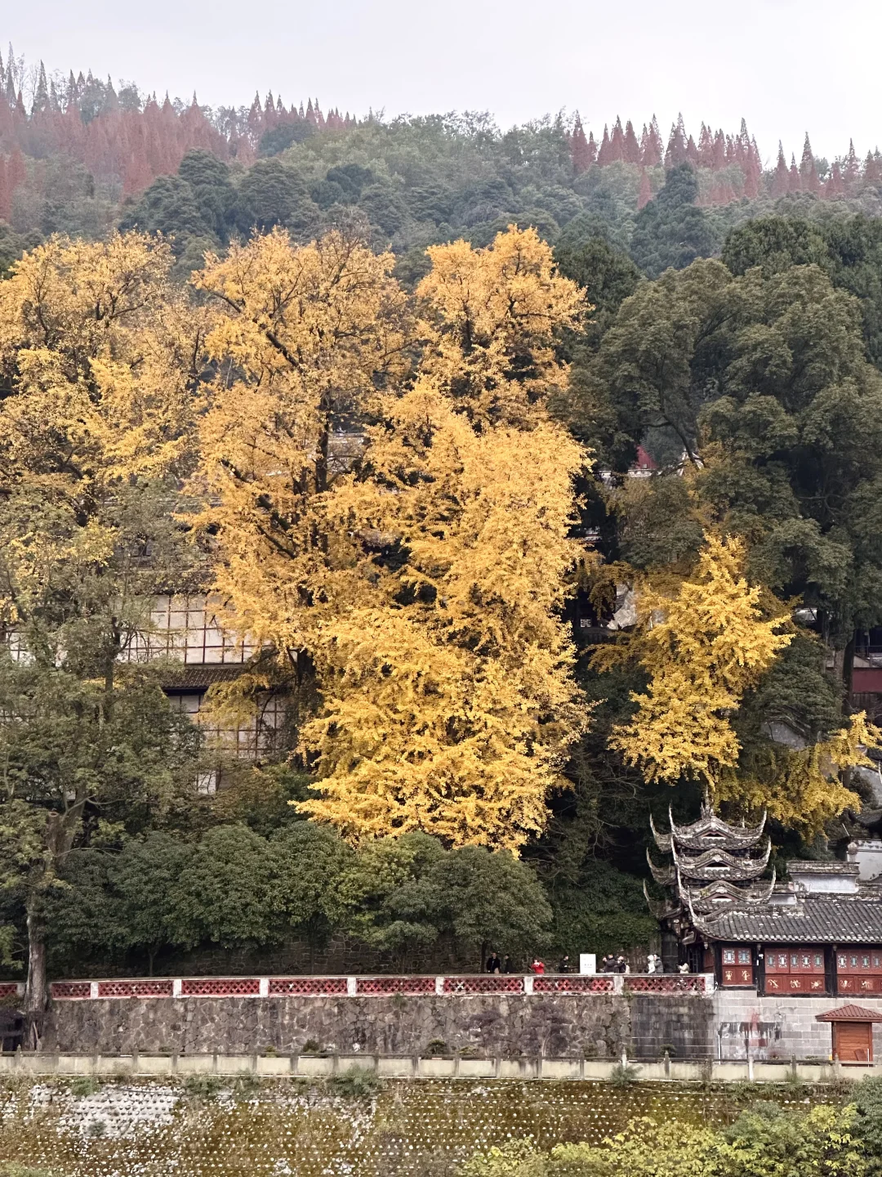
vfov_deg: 25.3
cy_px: 588
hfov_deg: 19.1
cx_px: 441
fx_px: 2616
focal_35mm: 77
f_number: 2.8
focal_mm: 9
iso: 250
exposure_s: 1/99
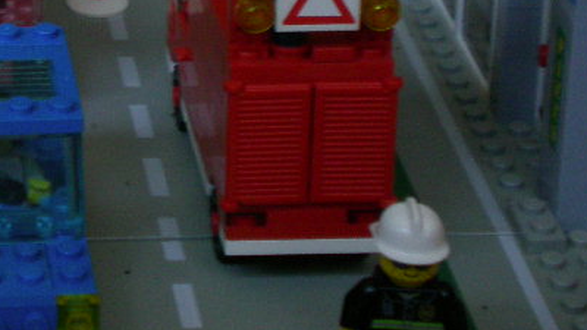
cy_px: -170
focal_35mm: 156
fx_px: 2428
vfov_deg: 7.6
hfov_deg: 13.5
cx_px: -50
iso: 200
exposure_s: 1/33.5
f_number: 3.9
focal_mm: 9.3
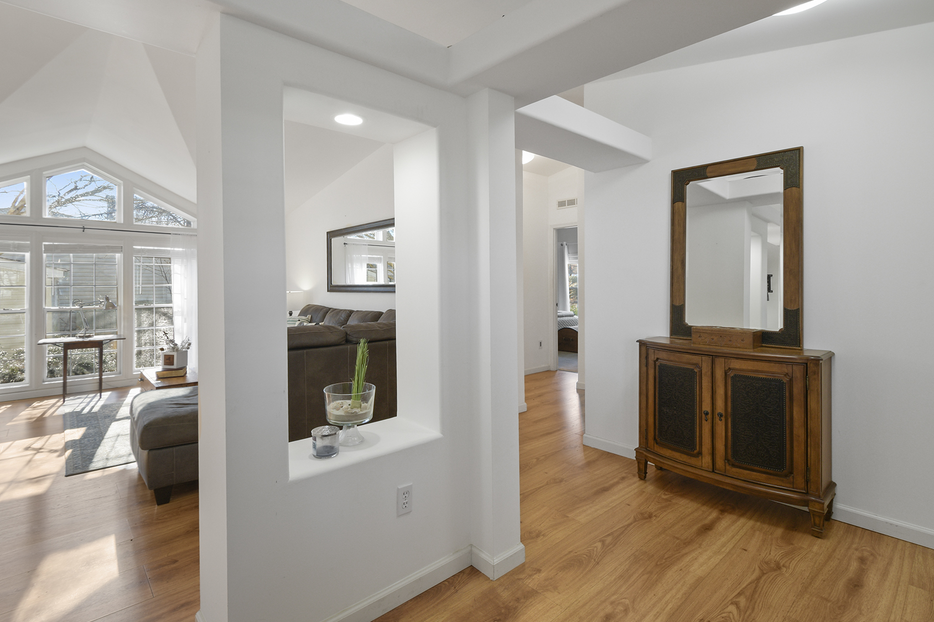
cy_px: 298
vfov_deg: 73.7
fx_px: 415
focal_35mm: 16
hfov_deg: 96.7
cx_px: 458
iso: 125
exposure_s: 1/10
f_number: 9
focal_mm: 10
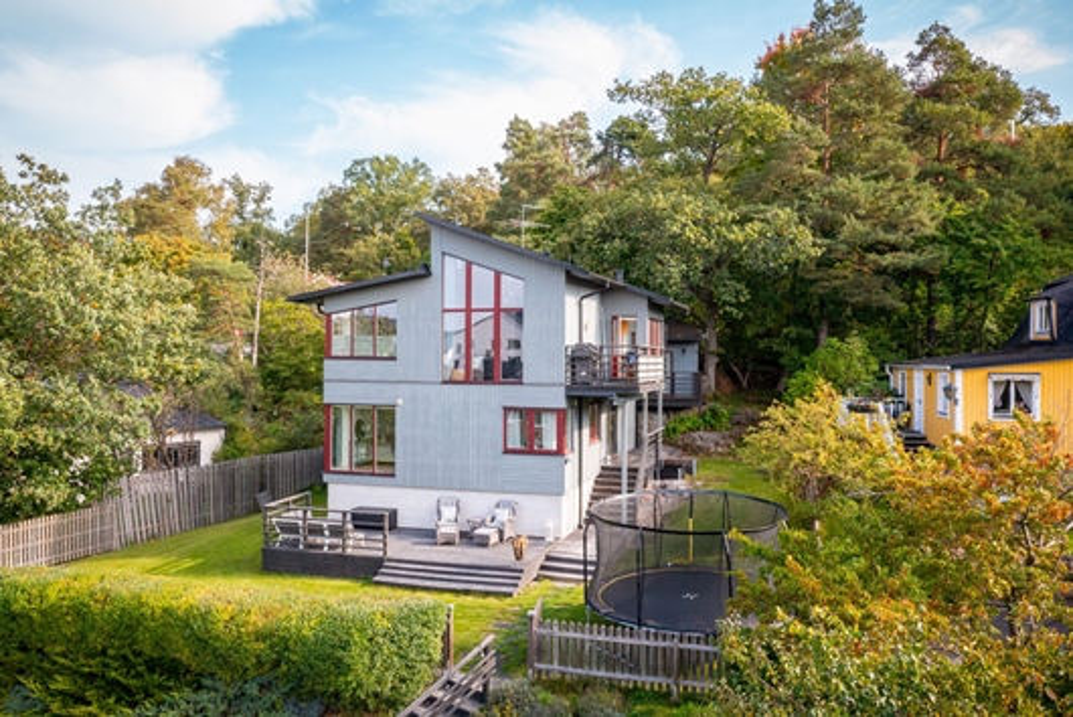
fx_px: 835
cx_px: 536
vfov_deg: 46.5
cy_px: 358
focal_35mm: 28
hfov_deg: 65.4
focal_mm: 10.26
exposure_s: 1/60
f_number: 5.6
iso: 400
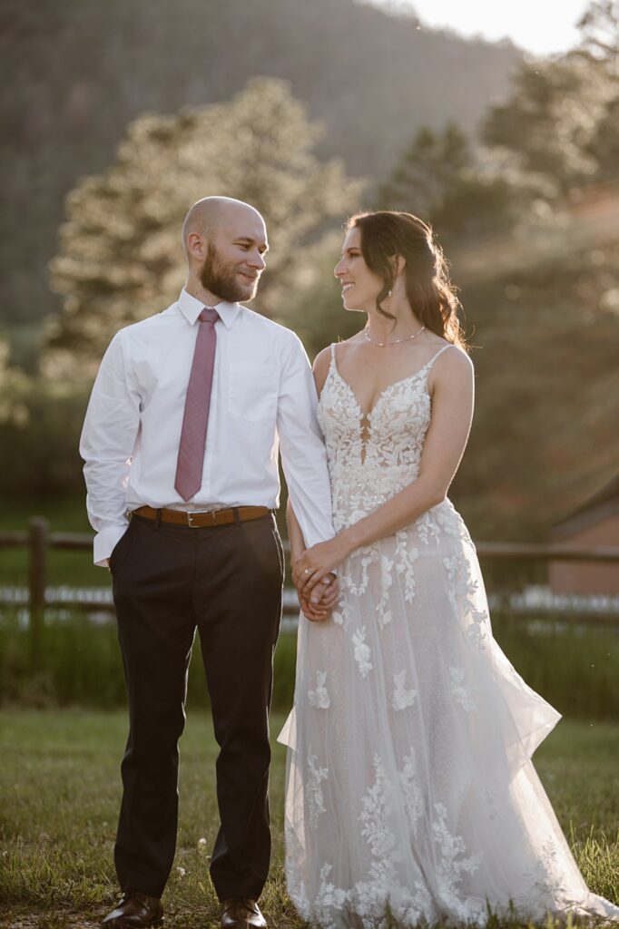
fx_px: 3226
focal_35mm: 125
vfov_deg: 16.4
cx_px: 310
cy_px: 464
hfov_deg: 11.0
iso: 250
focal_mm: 125
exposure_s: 1/500
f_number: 2.8
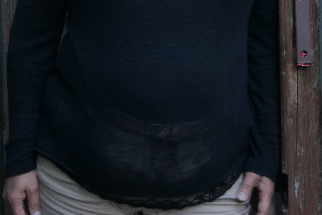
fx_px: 1225
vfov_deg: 9.8
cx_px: 140
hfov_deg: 15.0
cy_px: -63
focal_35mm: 137
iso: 400
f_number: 11
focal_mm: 17.2
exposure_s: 1/13
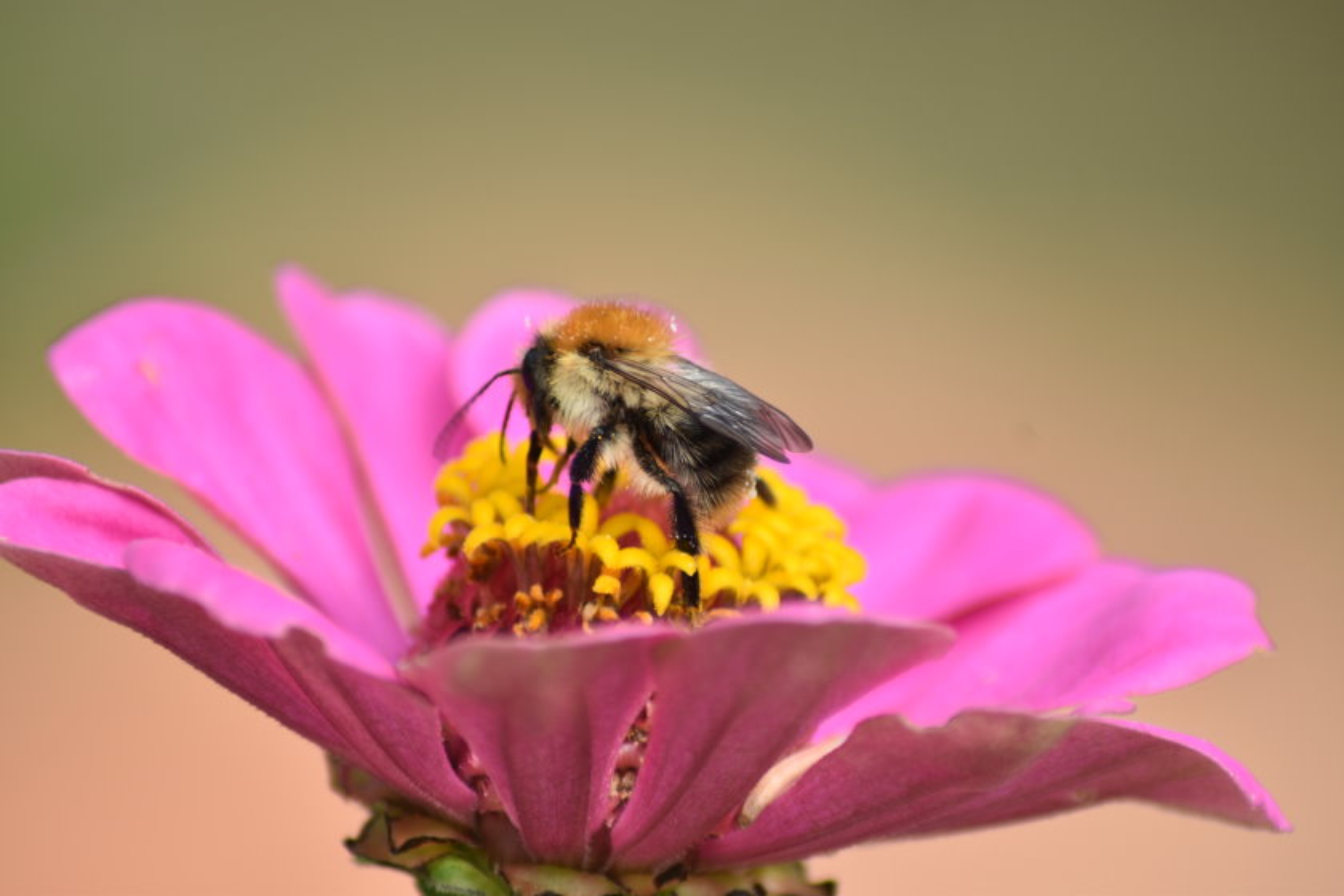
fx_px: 16799
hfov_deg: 4.6
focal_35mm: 450
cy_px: 448
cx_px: 672
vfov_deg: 3.1
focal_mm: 300
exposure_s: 1/200
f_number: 8
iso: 125
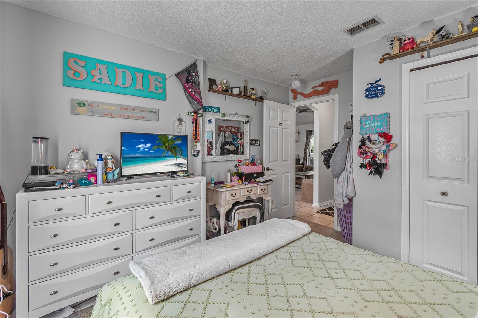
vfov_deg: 77.3
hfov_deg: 100.4
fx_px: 199
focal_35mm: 15
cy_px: 159
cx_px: 239
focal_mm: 10
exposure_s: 1/5
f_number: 9
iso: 320
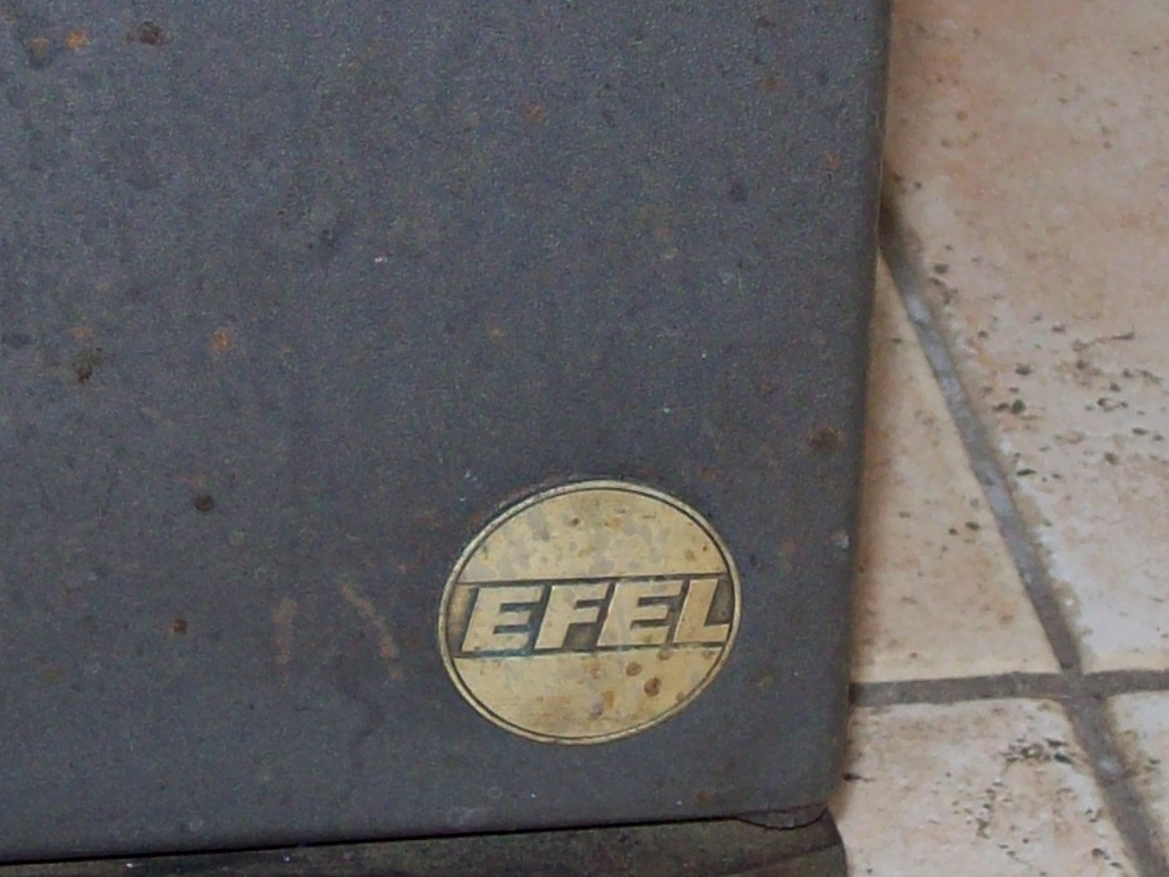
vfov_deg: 10.2
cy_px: 353
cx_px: 644
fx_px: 4897
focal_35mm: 145
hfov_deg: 13.6
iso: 80
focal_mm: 7.6
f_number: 3
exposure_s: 1/73.6
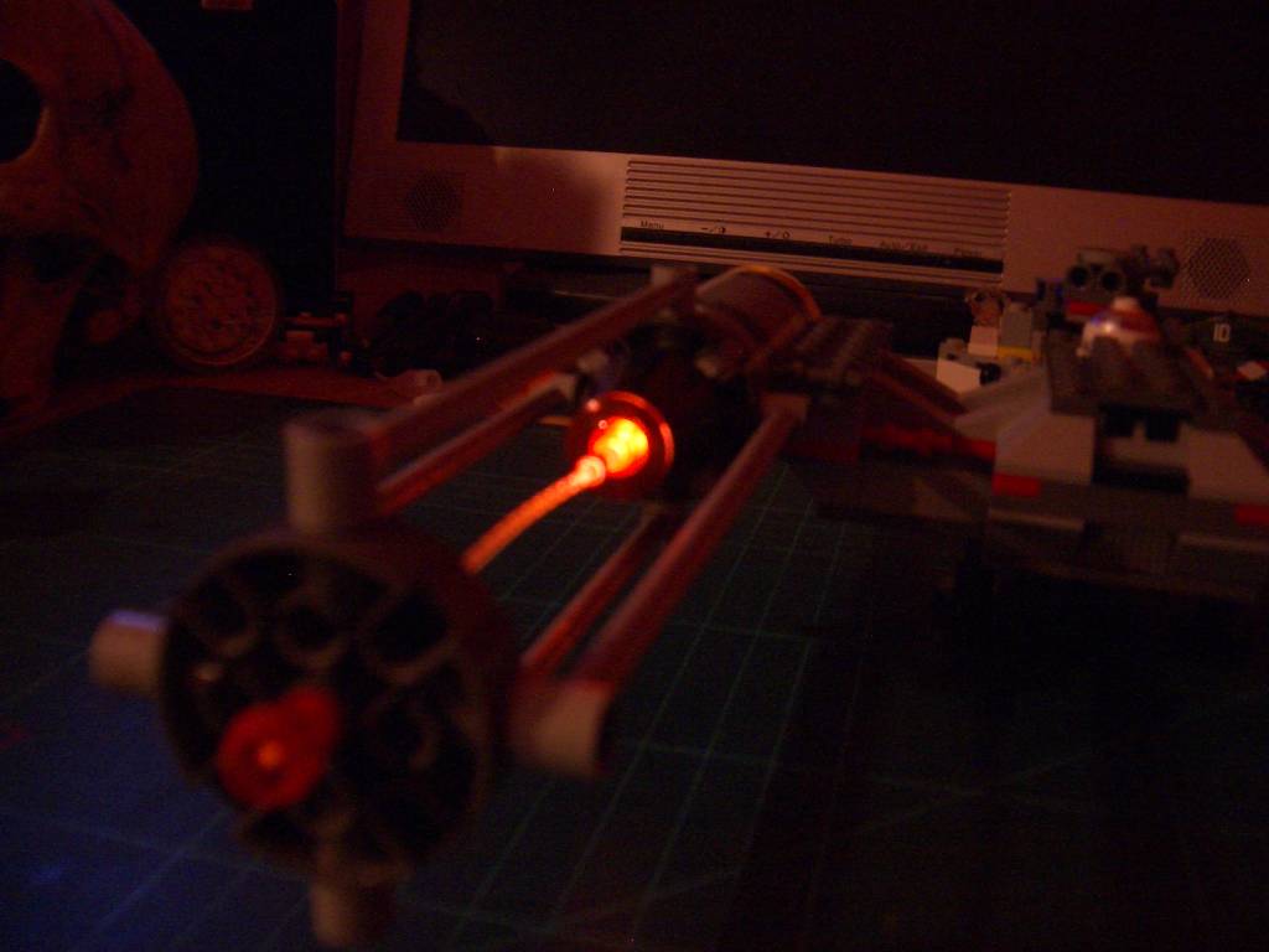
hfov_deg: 52.6
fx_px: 1283
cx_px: 634
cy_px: 476
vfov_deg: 40.7
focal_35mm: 35
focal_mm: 5.8
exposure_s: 1/8
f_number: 2.6
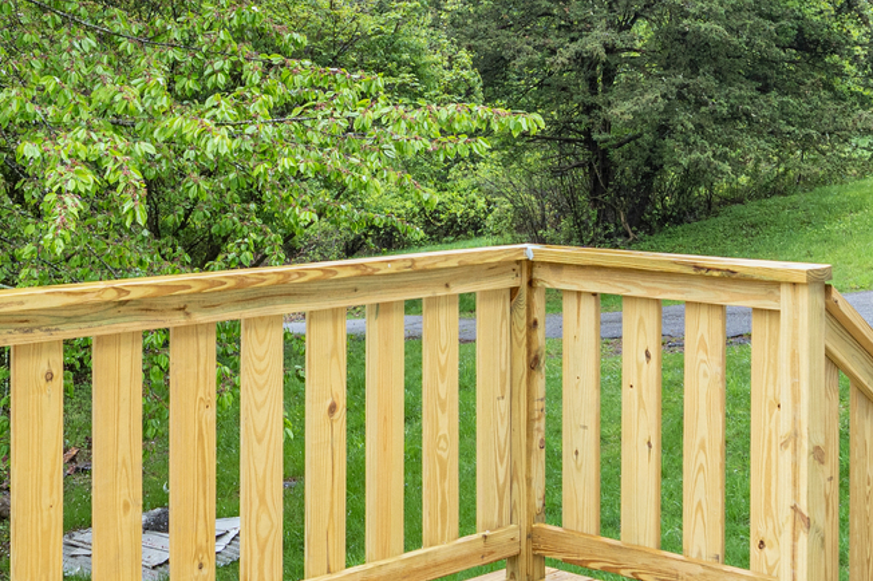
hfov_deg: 30.5
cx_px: 501
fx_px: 1600
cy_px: 55
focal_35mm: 66
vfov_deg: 20.2
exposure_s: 1/125
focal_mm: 14
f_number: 6.3
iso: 160
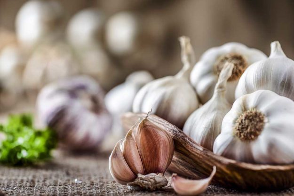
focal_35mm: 105
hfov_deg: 19.5
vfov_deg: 13.0
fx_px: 858
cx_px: 147
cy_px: 98
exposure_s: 1/160
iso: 125
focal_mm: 105
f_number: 5
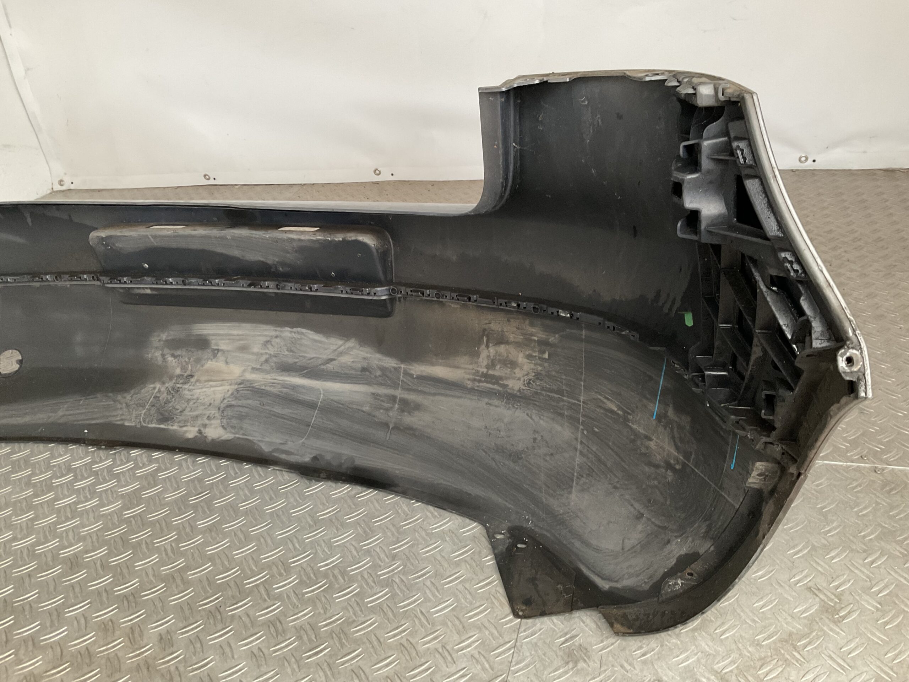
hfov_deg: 61.7
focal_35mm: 29
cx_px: 454
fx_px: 762
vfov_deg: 48.2
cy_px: 341
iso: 100
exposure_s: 1/50
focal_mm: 3
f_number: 1.8
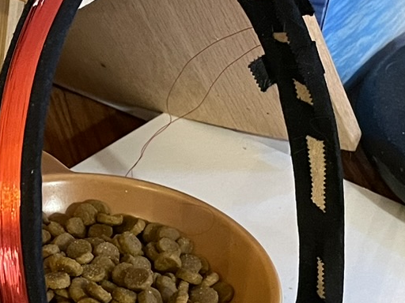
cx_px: -172
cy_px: 257
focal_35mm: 104
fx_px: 1217
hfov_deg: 17.3
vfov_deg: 14.1
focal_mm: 4.2
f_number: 1.6
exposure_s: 1/40
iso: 500
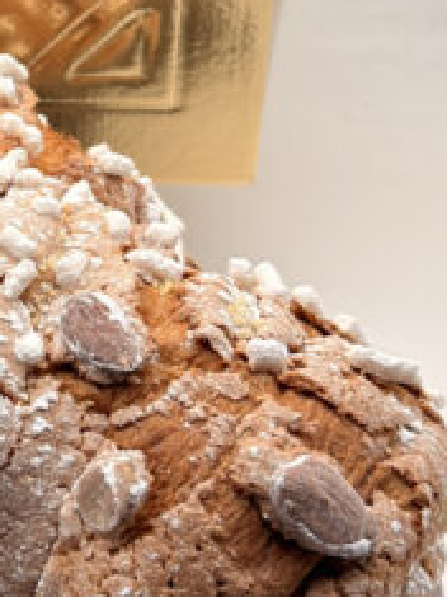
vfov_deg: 14.7
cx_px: -175
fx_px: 2292
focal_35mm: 133
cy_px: 71
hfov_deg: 10.8
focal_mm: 6.76
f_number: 1.78
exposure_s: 1/1106
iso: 64
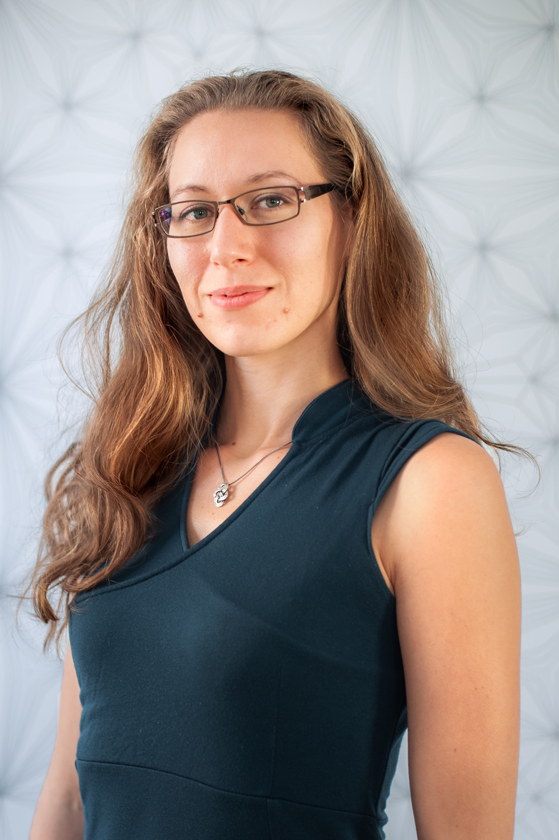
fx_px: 1166
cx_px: 280
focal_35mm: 50
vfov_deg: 39.6
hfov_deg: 27.0
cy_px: 420
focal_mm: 50
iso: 200
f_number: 2
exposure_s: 1/40
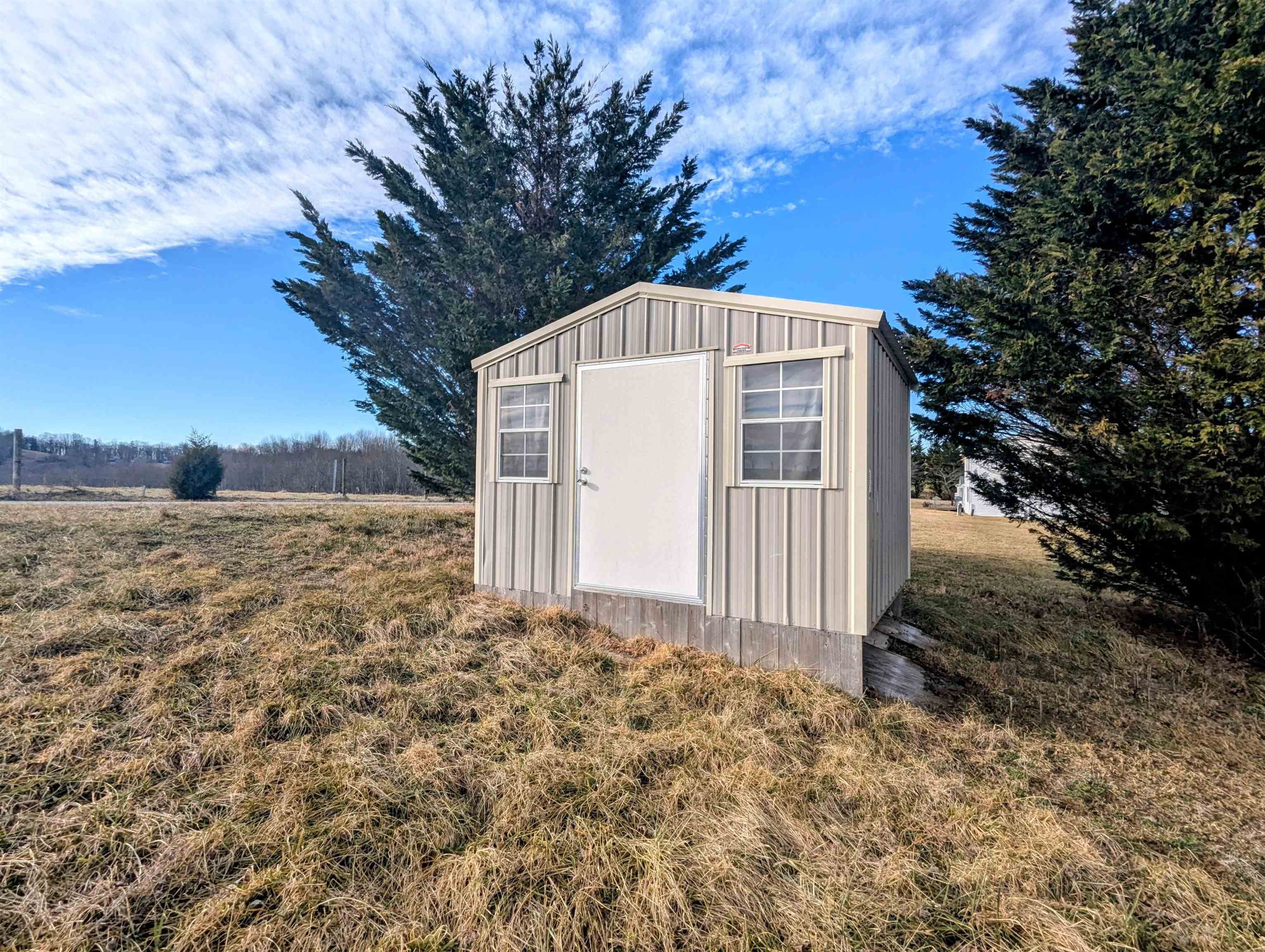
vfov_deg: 78.2
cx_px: 632
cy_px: 476
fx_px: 586
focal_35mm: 16
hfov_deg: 94.4
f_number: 2.2
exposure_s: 1/1199
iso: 45
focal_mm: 2.35
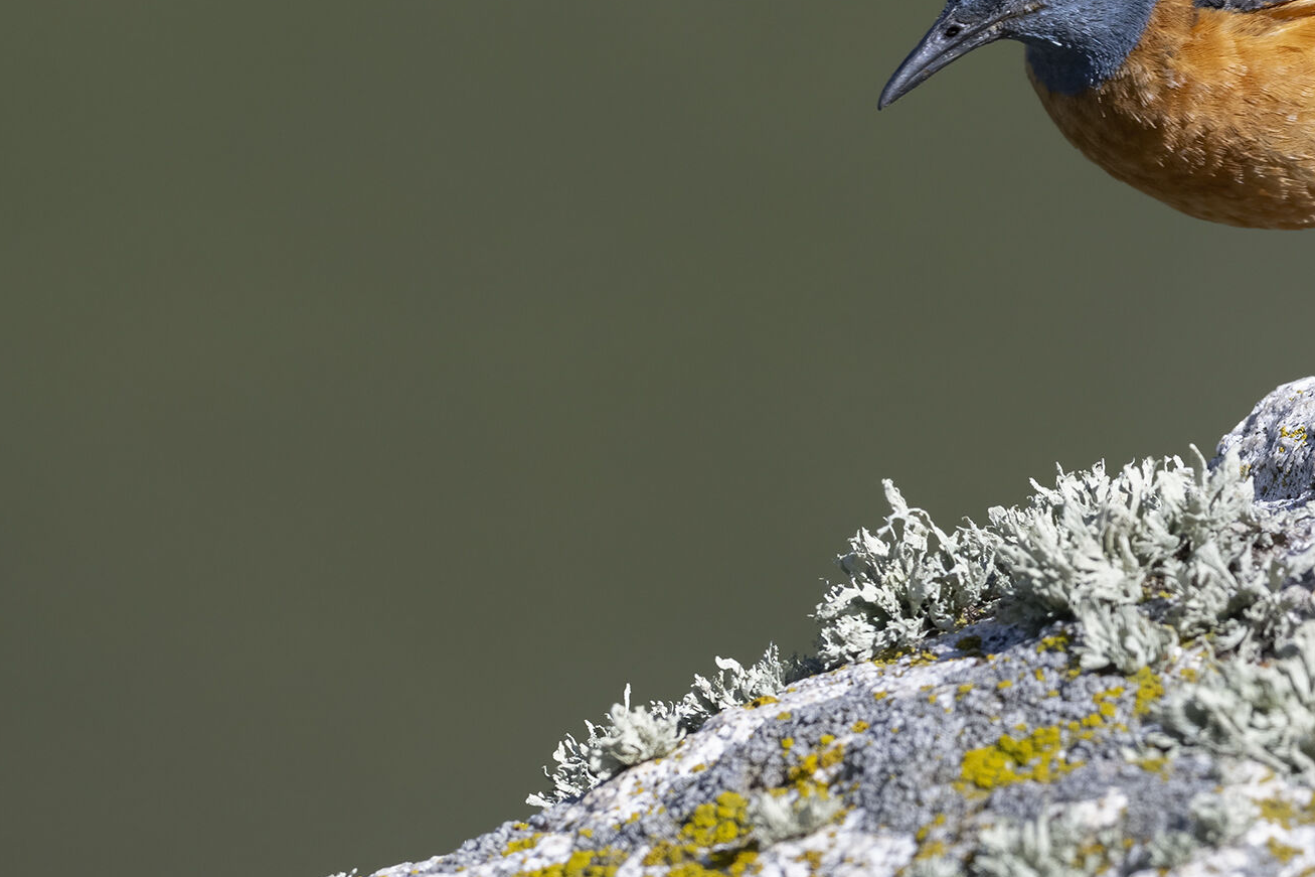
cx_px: 1058
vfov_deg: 1.2
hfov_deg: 1.9
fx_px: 40246
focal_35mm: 1102
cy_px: 227
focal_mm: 600
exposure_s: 1/2000
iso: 800
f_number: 7.1
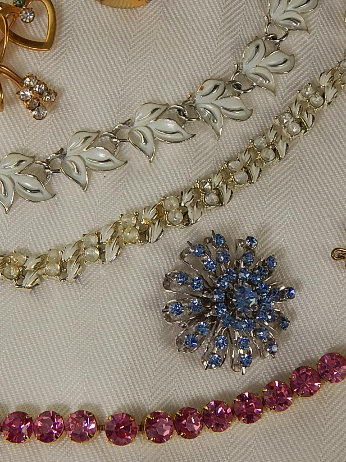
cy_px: 213
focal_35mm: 75
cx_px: 121
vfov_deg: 26.0
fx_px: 1000
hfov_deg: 19.6
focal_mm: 8.6
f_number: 3.7
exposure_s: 1/125
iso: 125
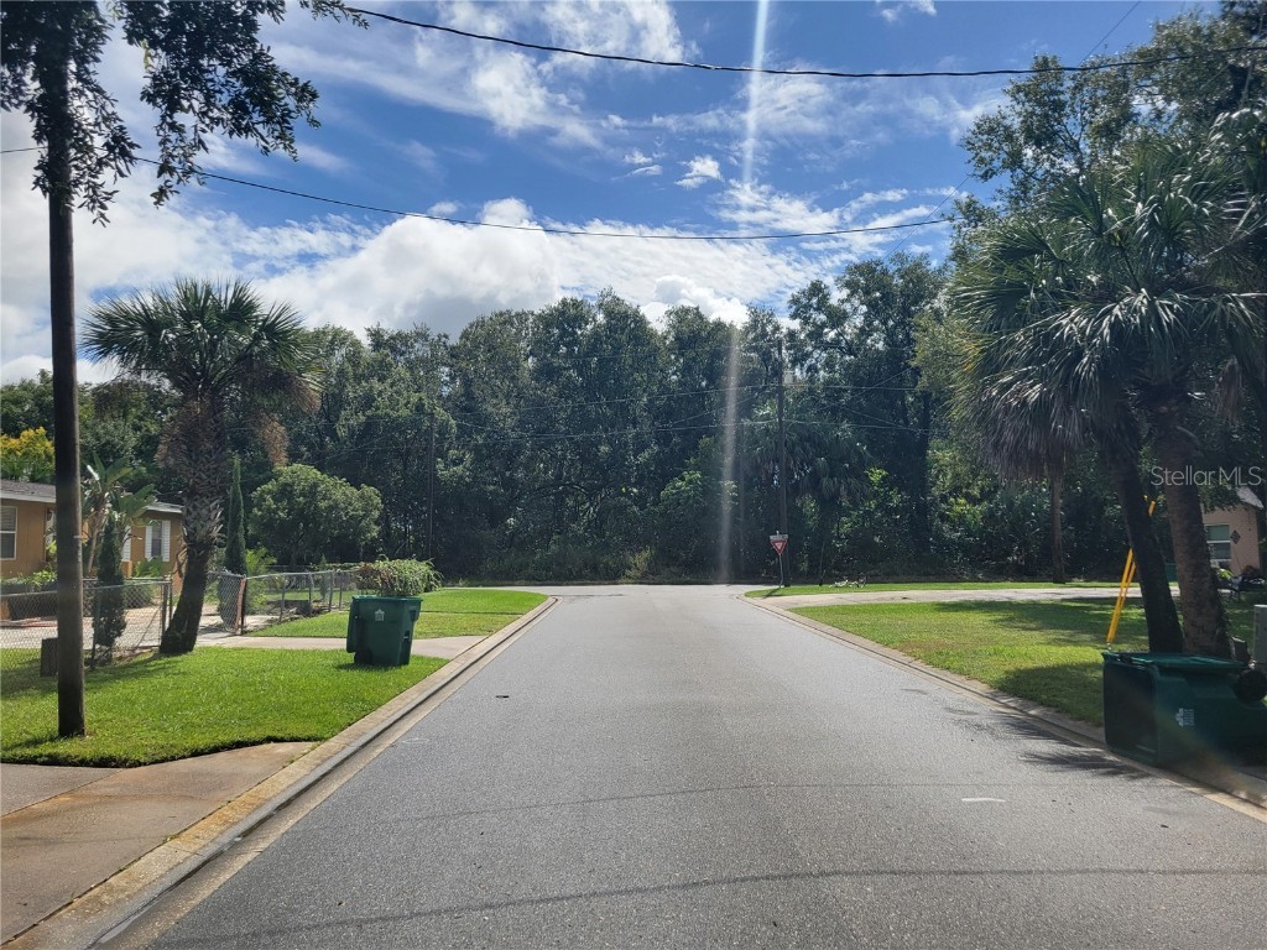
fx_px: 952
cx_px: 634
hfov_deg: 67.3
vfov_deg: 53.1
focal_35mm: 26
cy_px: 475
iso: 40
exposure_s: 1/4717
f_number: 1.8
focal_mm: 5.4
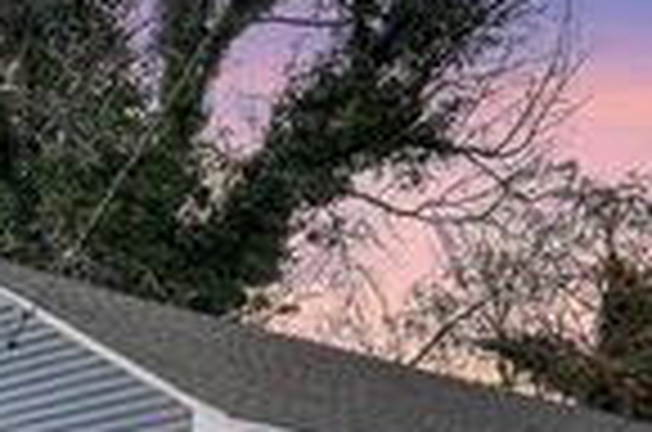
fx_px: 1500
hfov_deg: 24.5
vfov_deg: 15.5
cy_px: 587
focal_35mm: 83
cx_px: 315
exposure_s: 1/10
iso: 640
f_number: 8
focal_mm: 24
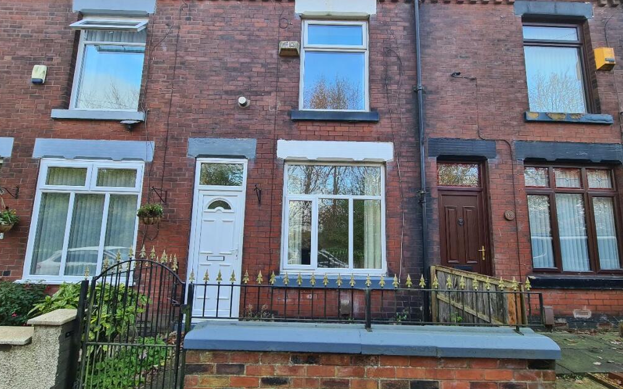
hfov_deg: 105.3
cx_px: 308
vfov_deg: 78.5
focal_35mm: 14
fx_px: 238
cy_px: 207
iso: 64
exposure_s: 1/100
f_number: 2.2
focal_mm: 2.22
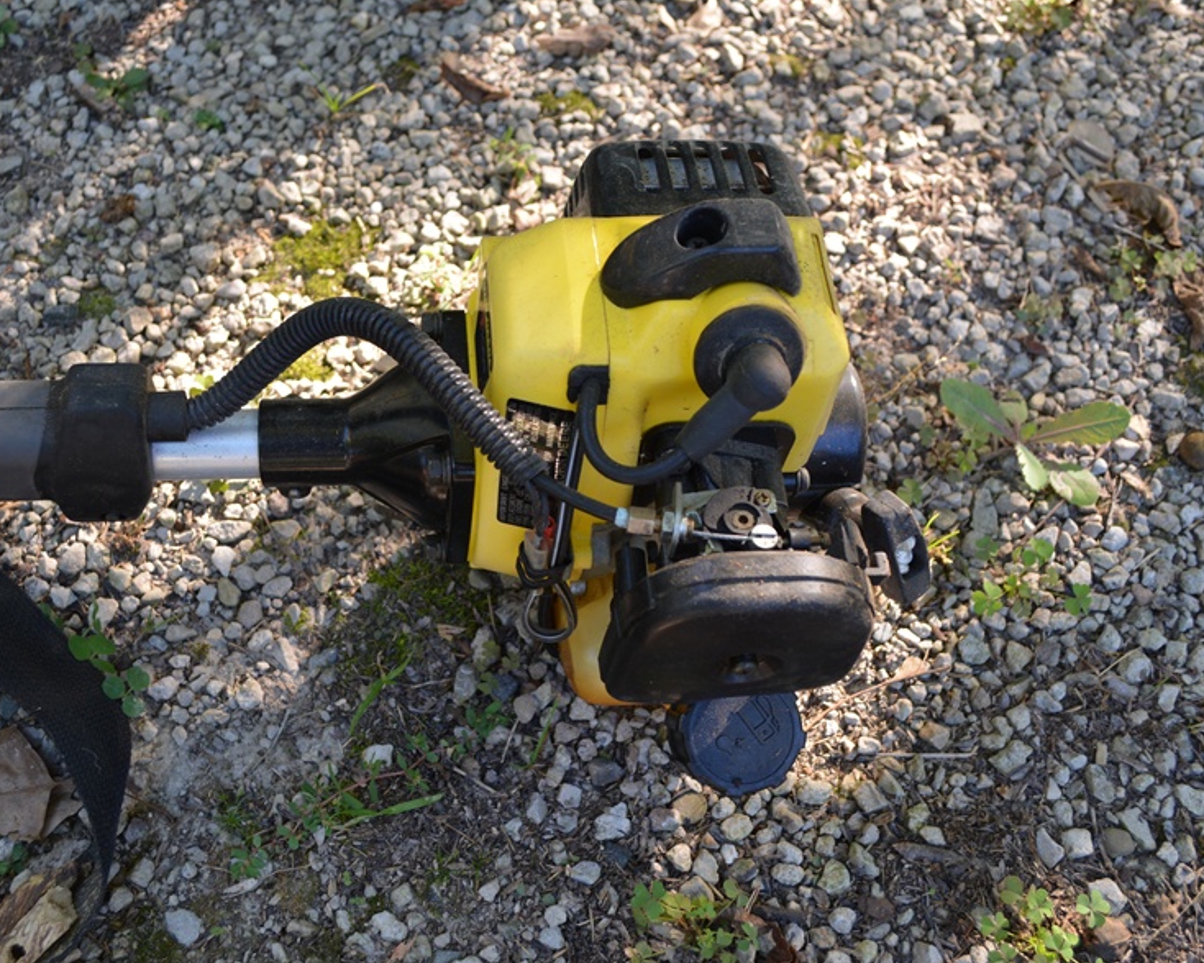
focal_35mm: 38
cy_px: 474
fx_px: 1354
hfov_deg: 47.8
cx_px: 505
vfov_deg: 39.1
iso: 400
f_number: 5
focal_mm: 22
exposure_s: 1/100
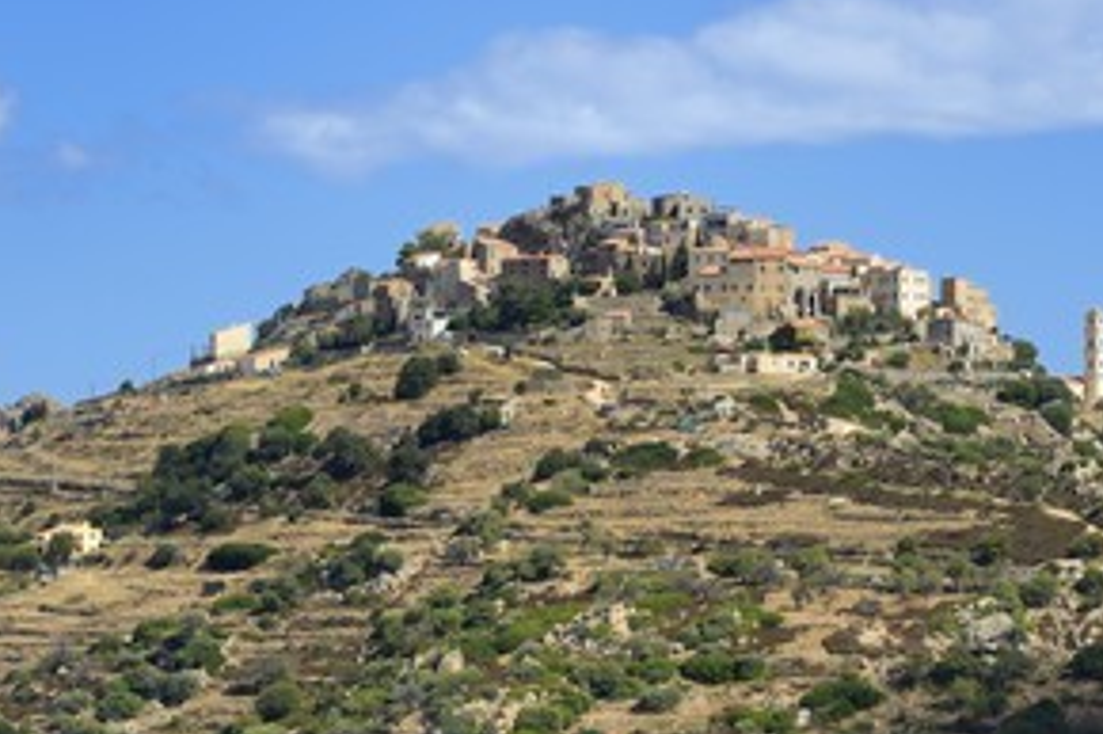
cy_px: 434
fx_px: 8880
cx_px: 517
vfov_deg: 4.7
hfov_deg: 7.1
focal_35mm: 290
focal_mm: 200
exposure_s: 1/320
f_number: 10
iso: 200
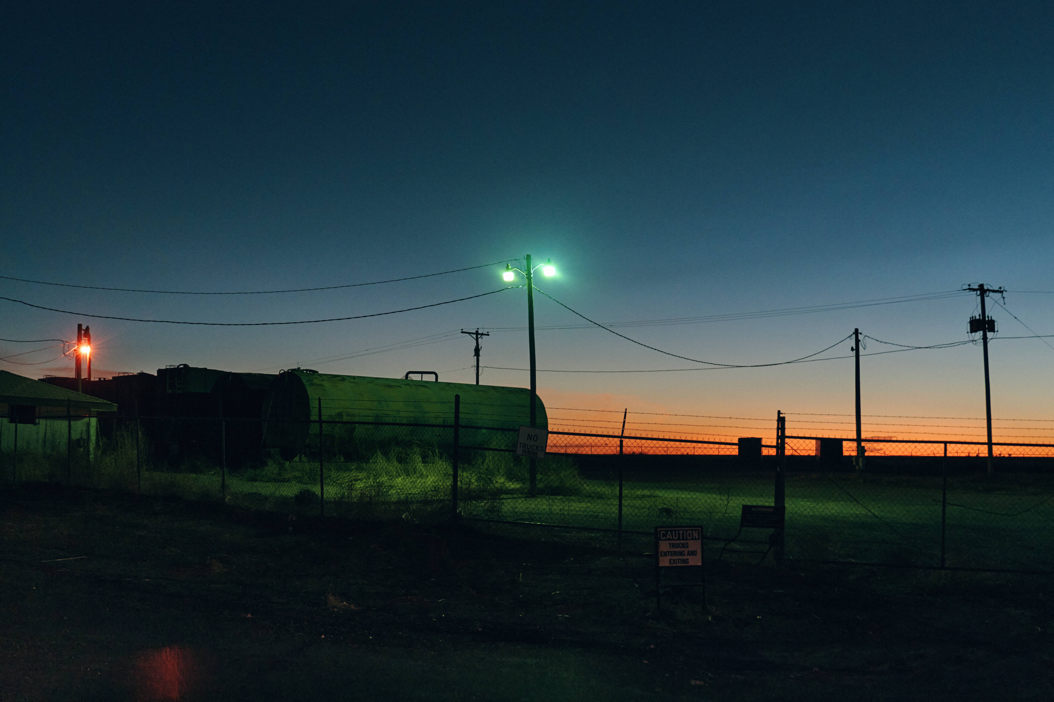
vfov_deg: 31.9
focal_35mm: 42
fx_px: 1230
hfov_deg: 46.4
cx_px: 527
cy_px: 351
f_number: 2.8
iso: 1000
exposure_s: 1/15
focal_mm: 28
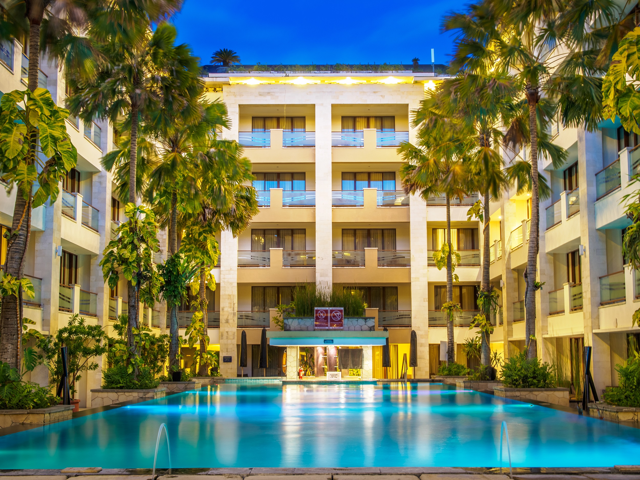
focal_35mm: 50
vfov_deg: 29.1
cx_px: 320
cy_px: 240
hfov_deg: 38.2
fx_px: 924
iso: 100
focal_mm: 25
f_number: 8
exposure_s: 3
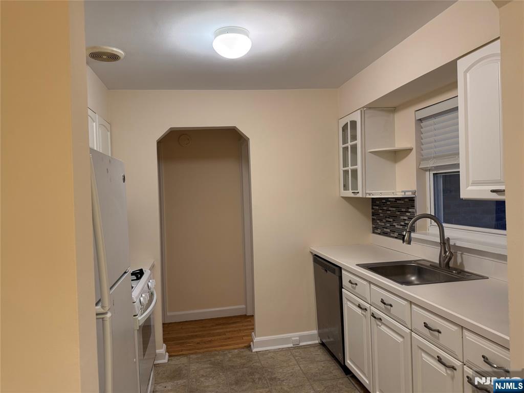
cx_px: 262
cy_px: 196
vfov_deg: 56.8
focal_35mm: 24
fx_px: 363
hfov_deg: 71.6
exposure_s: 1/60
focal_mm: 6.76
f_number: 1.78
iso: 160
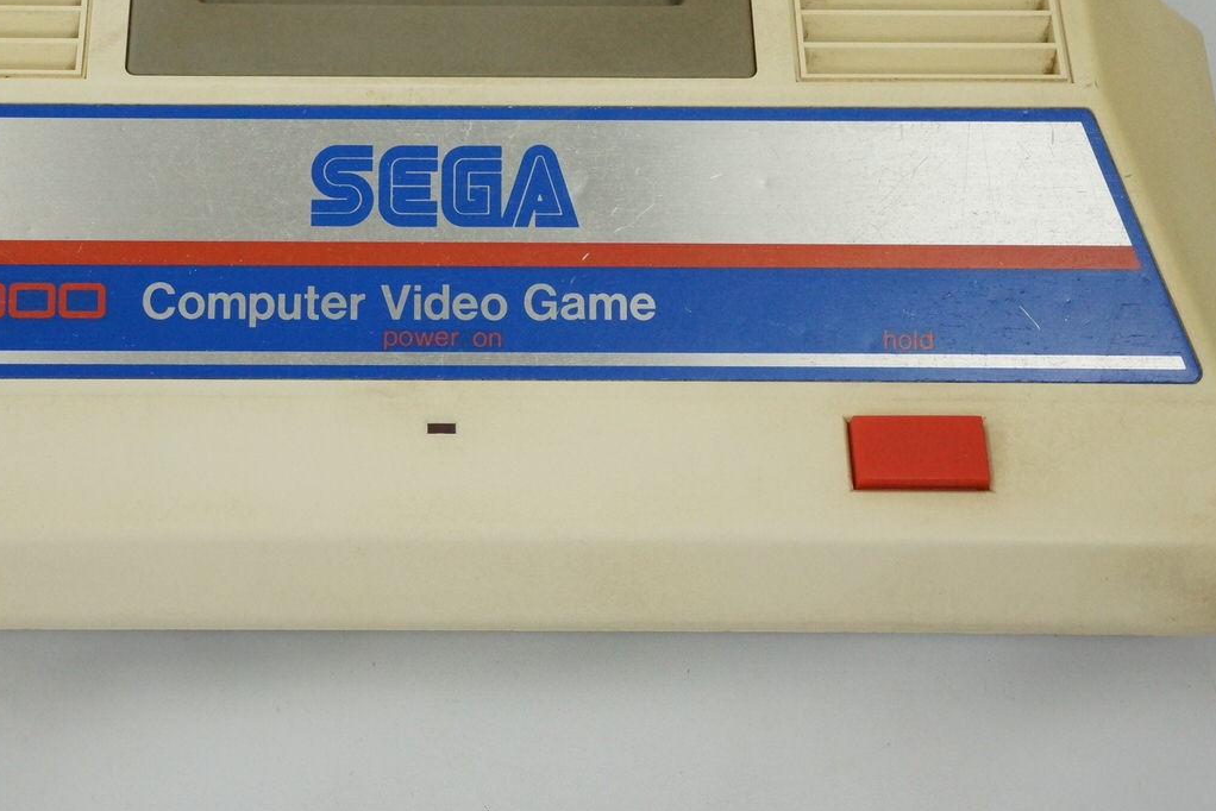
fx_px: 2433
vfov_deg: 18.8
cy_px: 192
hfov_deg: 28.0
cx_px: 444
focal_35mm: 72
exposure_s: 1/60
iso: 1600
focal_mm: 31
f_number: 11
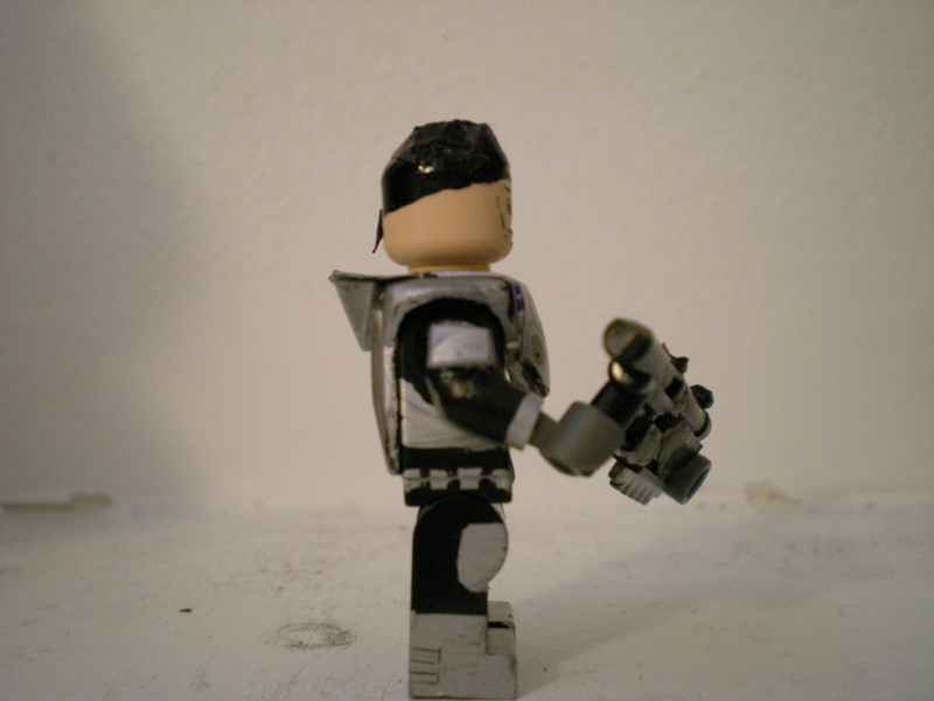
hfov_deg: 49.0
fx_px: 1025
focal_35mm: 38
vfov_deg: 37.7
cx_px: 467
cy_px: 350
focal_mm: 6.3
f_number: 3.1
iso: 340
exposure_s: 1/8
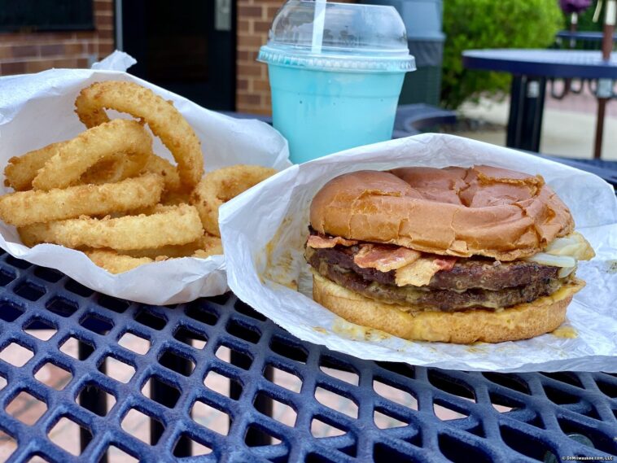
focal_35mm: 52
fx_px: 927
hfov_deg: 36.8
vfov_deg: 28.0
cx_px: 308
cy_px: 232
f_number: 2
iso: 20
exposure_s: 1/387
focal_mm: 6
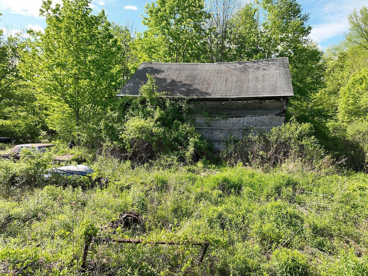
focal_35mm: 24
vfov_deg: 56.8
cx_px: 184
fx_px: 255
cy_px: 138
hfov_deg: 71.6
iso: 200
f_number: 2.8
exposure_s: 1/160
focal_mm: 12.29
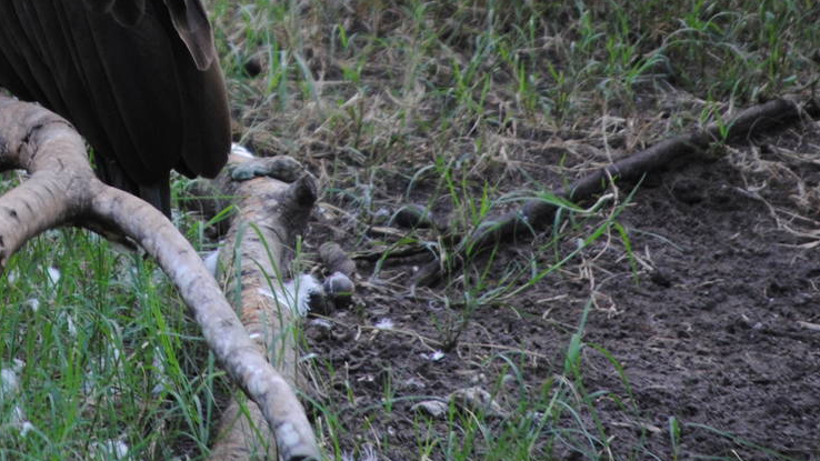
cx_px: -17
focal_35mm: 682
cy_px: -132
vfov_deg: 1.8
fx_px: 14828
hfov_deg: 3.2
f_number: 5.6
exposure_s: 1/160
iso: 400
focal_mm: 200
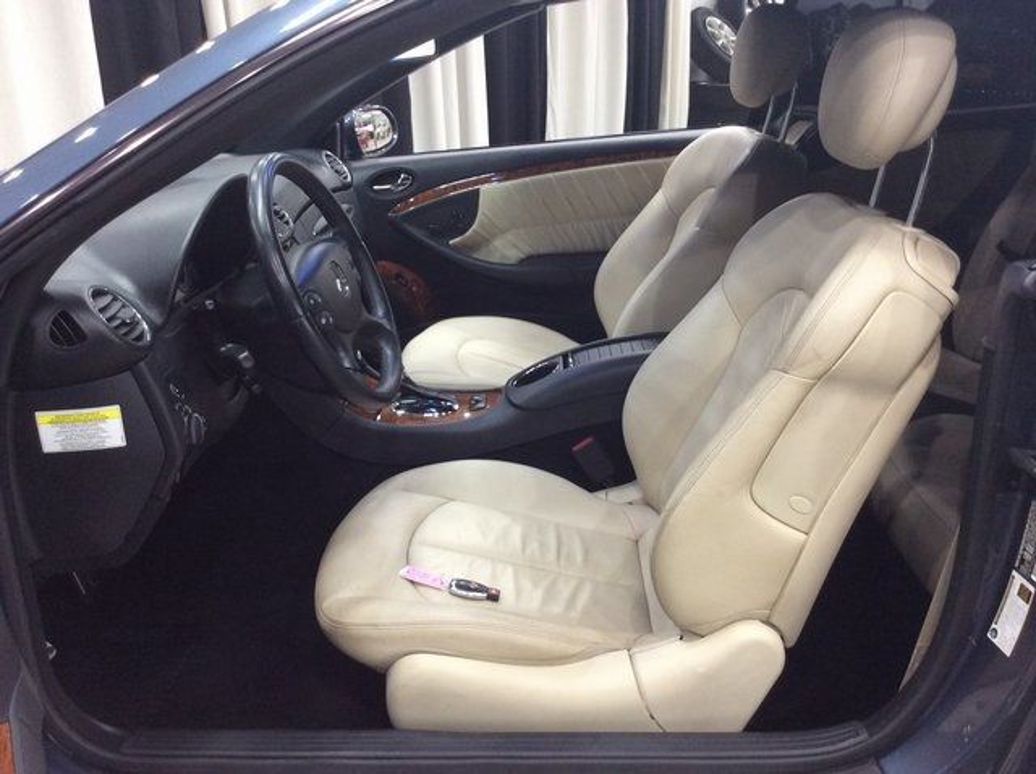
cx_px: 518
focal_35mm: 32
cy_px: 387
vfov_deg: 44.1
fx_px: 956
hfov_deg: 56.9
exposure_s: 1/24
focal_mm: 3.3
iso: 100
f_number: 2.4
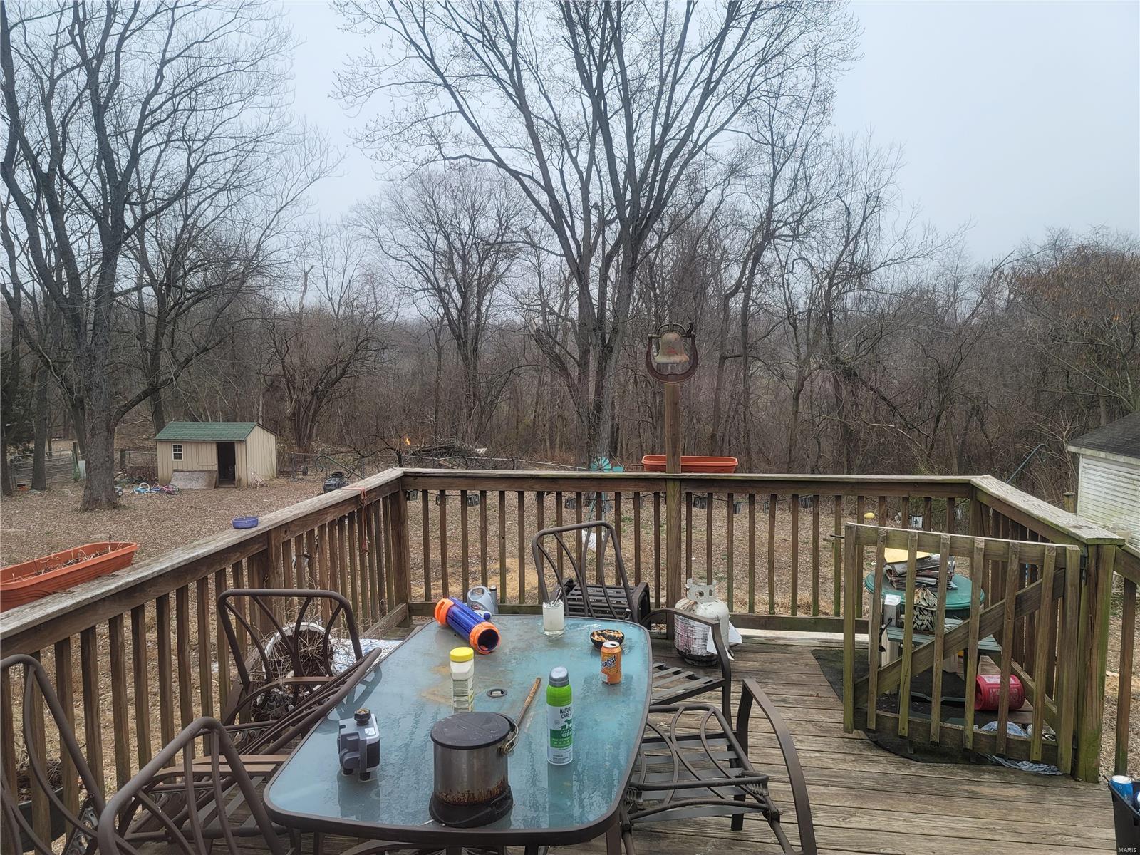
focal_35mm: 25
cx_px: 570
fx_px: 823
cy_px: 428
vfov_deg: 54.9
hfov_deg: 69.4
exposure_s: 1/120
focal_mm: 7
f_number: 1.8
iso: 25
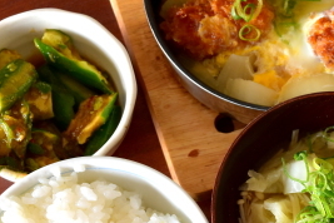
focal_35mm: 101
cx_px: 226
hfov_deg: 20.1
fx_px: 937
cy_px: 147
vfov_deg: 13.5
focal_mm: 30
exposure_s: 1/20
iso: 400
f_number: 6.3
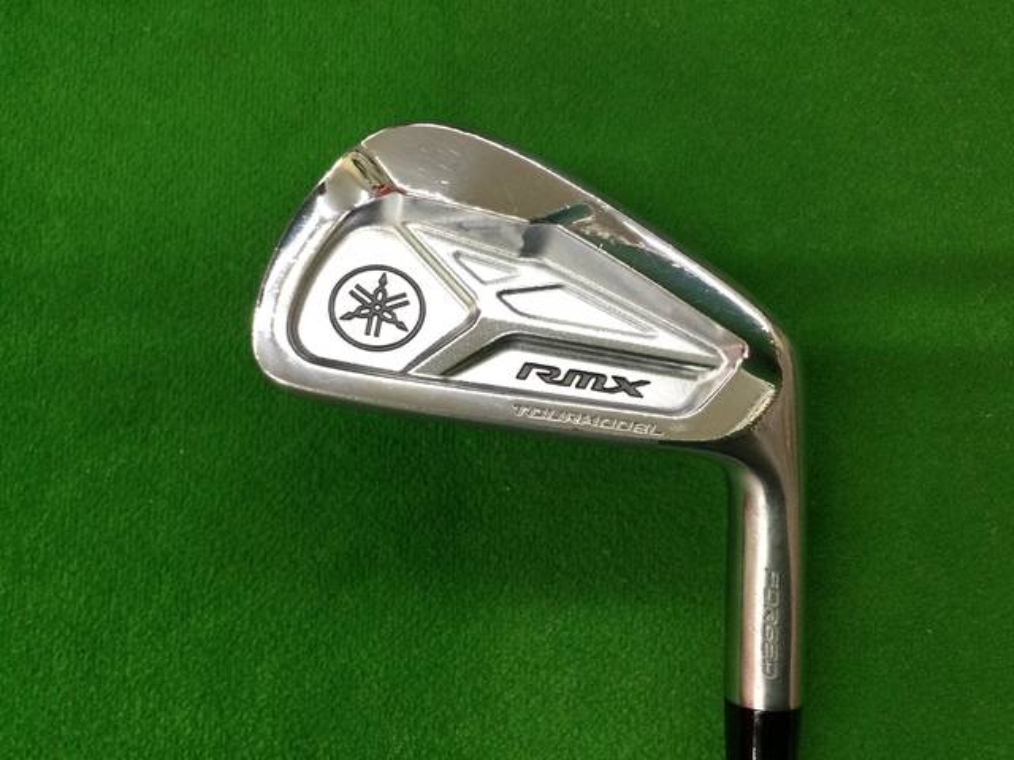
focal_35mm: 31
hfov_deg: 58.4
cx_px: 507
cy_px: 380
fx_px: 908
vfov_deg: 45.4
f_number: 2.4
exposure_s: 1/30
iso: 50
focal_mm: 3.3
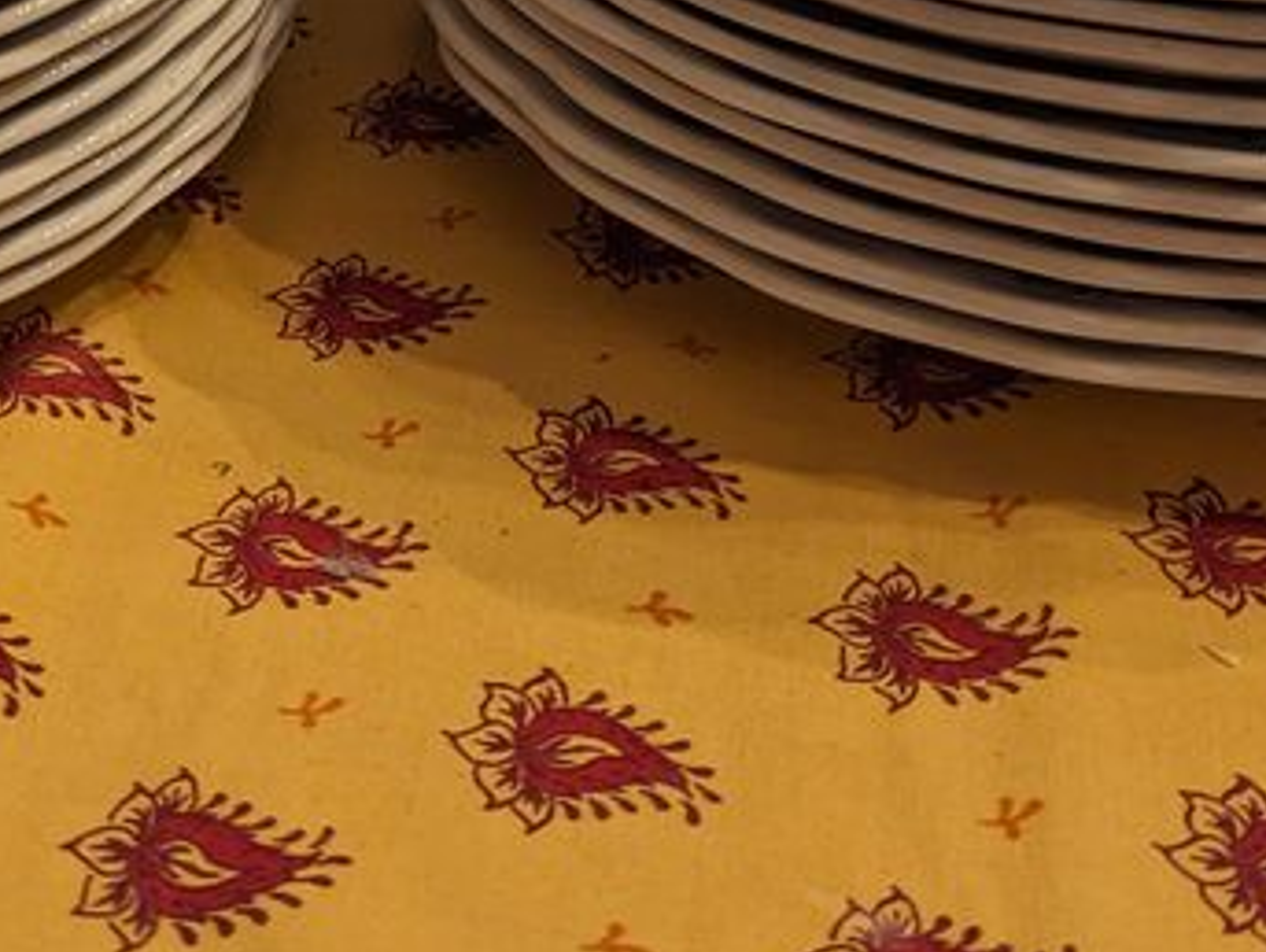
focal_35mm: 70
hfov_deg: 27.3
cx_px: 292
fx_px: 2563
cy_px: -275
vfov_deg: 19.5
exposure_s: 1/100
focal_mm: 6.81
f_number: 1.85
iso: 401
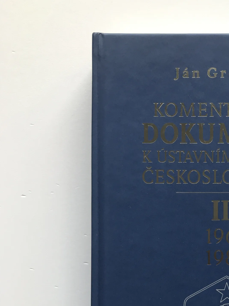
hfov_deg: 28.1
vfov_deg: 36.7
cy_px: 249
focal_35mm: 50
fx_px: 441
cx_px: 202
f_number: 1.8
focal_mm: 3.99
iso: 32
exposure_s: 1/100
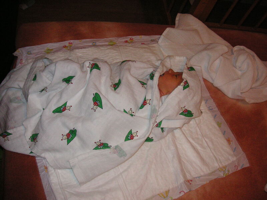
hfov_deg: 50.1
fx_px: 285
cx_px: 134
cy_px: 100
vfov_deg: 38.7
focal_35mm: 37
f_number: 2.8
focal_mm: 6.1
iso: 160
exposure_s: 1/45
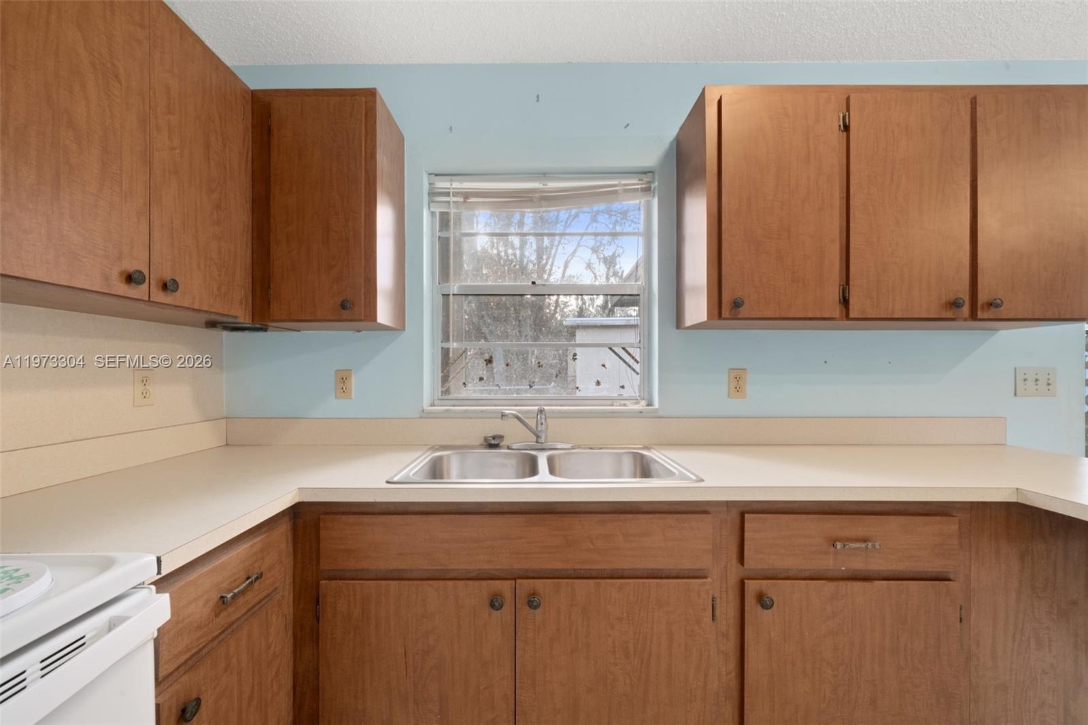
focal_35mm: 14
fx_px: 423
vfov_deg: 81.2
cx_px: 544
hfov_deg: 104.3
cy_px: 362
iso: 400
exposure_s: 1/1.25
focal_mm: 14
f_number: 11
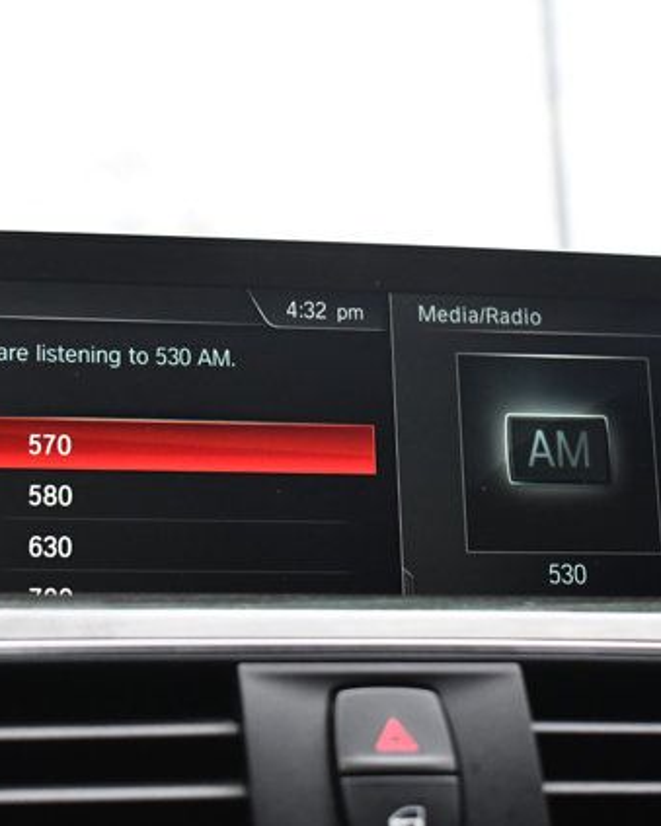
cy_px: 412
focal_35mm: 85
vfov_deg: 22.5
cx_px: 261
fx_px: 2079
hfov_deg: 18.0
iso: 3200
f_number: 5
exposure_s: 1/80
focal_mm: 40
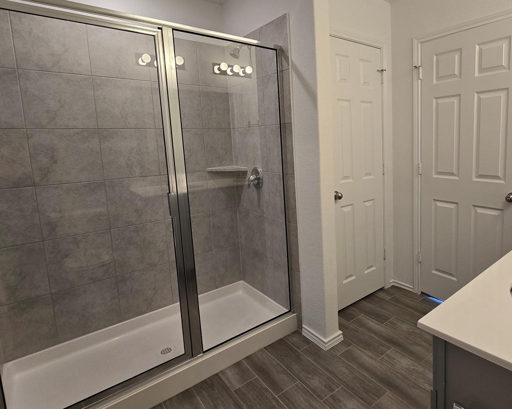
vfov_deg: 70.5
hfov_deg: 80.7
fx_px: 288
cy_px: 179
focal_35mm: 19
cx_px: 338
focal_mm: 2.2
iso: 64
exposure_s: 1/60
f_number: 2.2
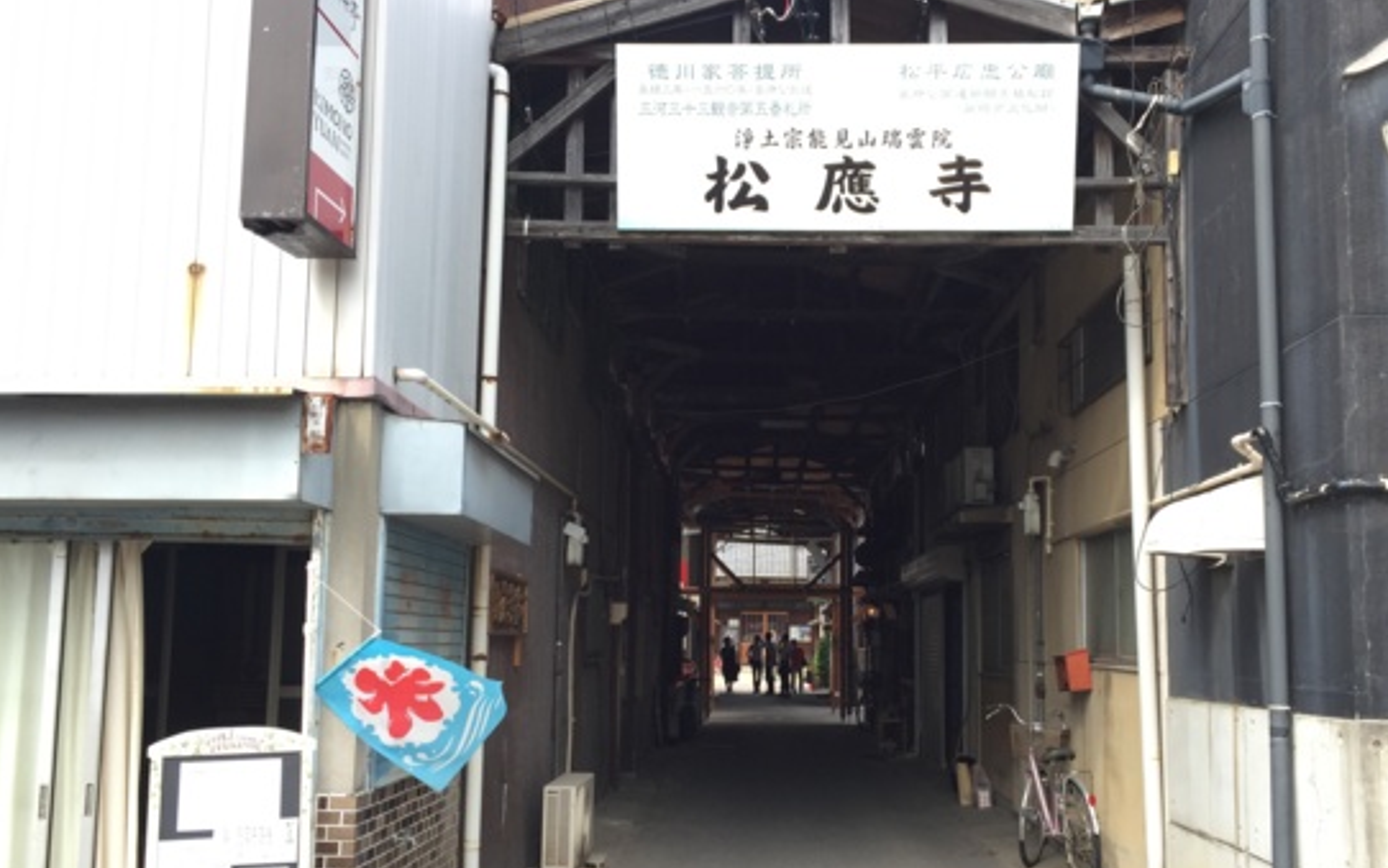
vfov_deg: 37.2
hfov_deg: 56.6
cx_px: 763
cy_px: 494
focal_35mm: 34
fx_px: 1286
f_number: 2.2
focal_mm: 4.15
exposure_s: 1/302
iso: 32
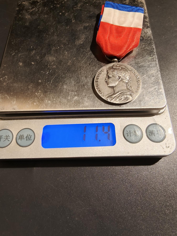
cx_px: 88
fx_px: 157
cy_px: 118
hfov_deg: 58.9
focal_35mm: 23
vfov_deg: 73.9
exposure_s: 1/50
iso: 160
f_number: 2
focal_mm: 2.32
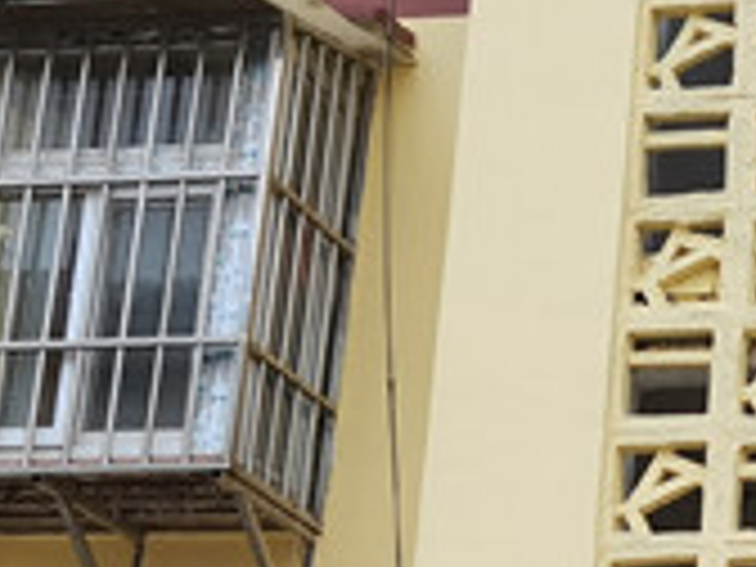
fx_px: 2730
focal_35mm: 125
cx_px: 1116
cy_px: 666
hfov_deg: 14.7
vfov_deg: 11.6
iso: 50
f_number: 1.8
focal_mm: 5.58
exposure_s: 1/246
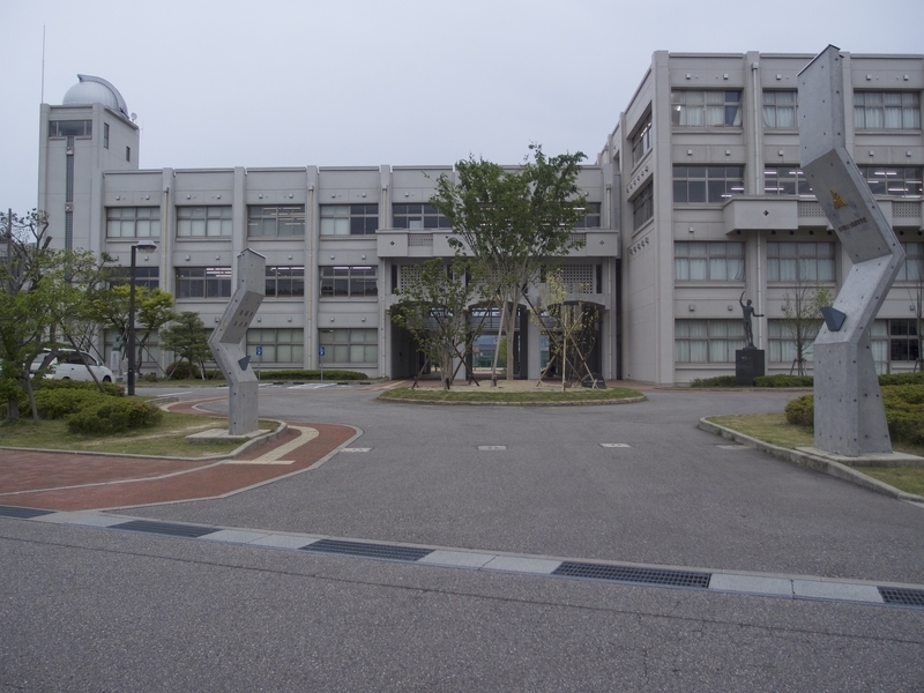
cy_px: 346
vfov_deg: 49.7
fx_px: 747
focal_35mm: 28
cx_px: 462
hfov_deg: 63.4
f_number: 1.8
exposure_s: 1/1000
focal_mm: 6
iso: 100
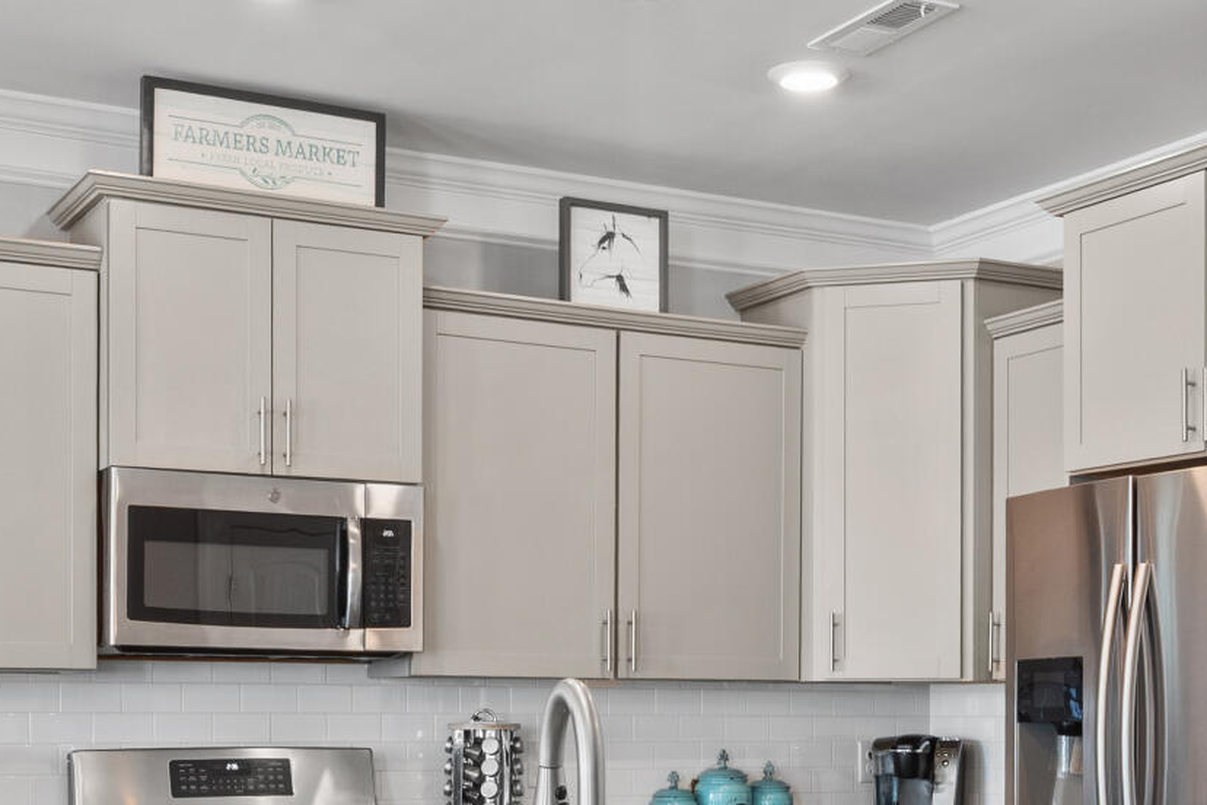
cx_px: 662
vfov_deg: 22.7
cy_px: 758
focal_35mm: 58
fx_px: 1944
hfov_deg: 34.5
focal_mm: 16
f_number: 8
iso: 320
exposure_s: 1/6
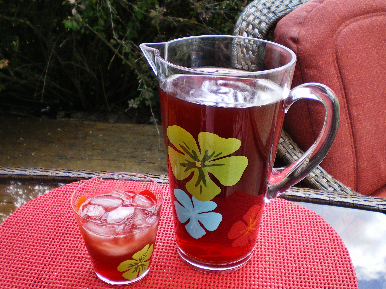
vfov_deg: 36.8
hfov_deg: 47.9
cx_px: 196
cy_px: 148
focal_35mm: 39
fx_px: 435
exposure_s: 1/80
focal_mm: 6.3
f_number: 3.1
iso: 64
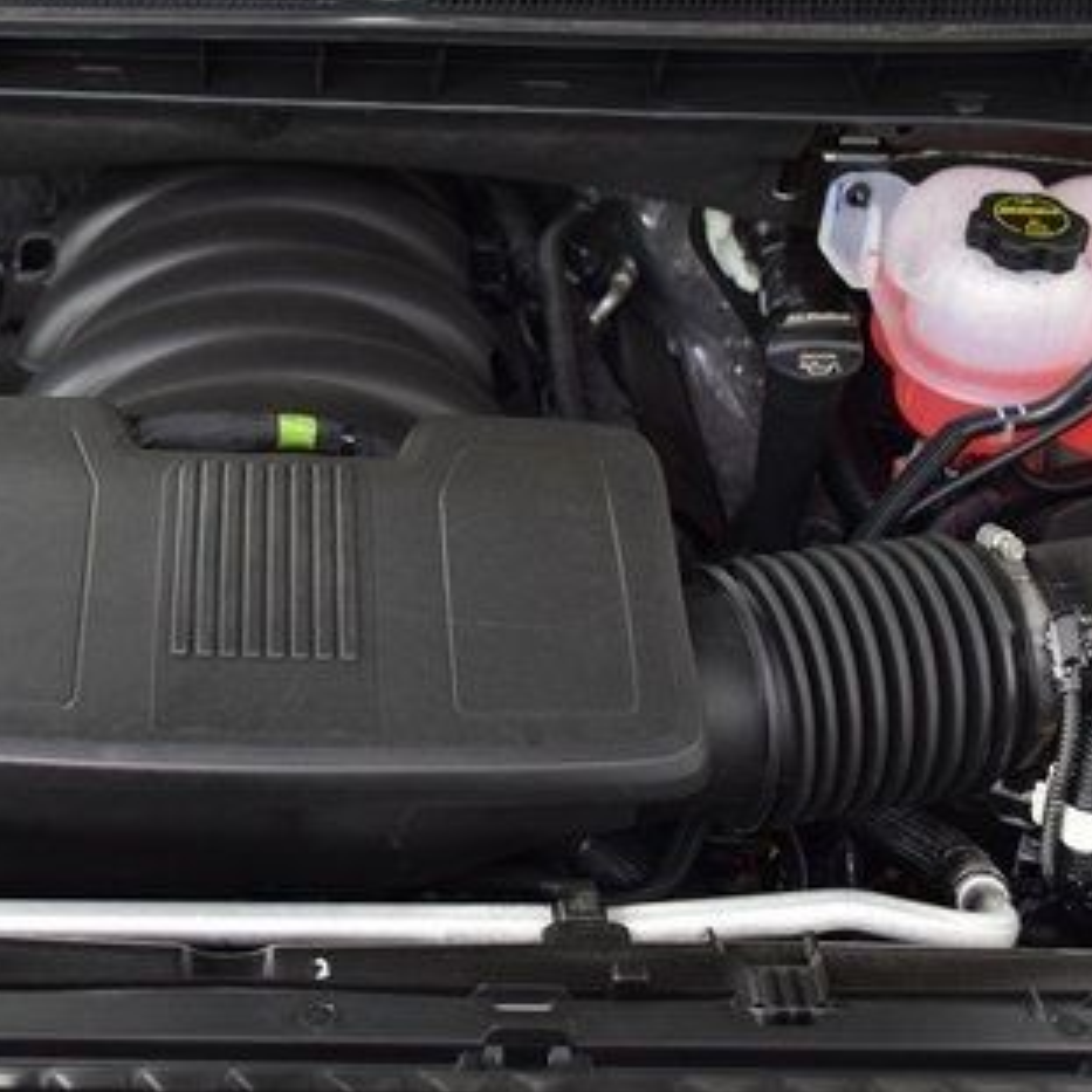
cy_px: 535
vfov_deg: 27.3
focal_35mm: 63
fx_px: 2248
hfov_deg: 26.9
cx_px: 253
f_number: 2.8
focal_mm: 24
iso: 1600
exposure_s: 1/40
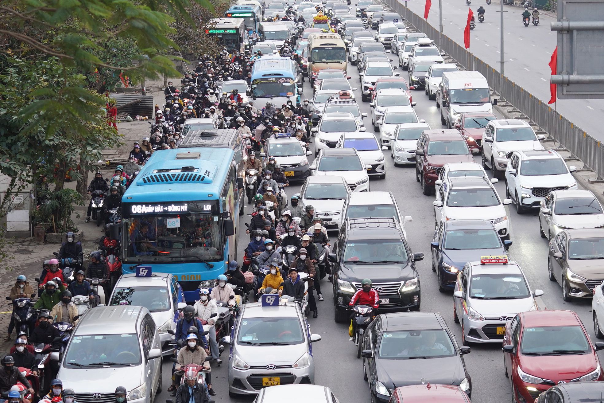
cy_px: 202
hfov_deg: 19.5
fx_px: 1762
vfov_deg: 13.0
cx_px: 302
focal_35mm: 105
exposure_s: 1/125
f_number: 4.5
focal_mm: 70
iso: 500
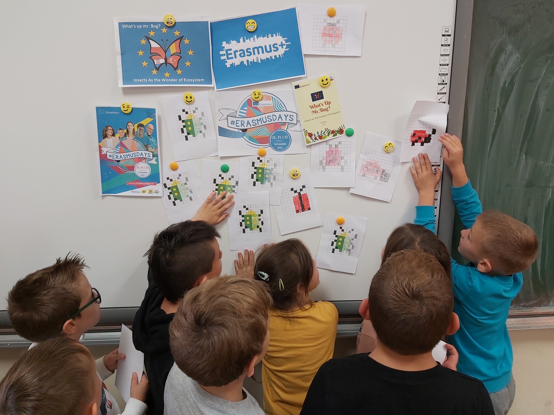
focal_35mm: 27
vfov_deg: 51.3
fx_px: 432
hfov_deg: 65.3
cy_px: 201
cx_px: 273
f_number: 1.7
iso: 100
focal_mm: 3.92
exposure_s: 1/50
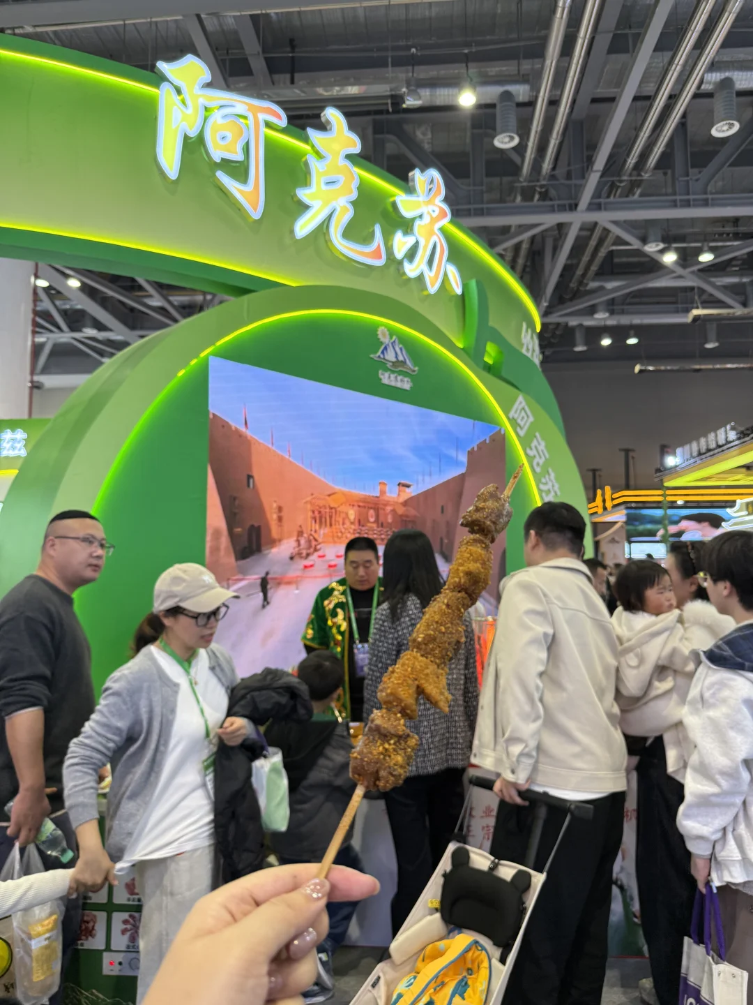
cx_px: 376
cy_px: 502
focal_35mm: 24
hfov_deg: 56.8
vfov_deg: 71.6
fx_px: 696
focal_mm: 6.76
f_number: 1.78
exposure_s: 1/119
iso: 250
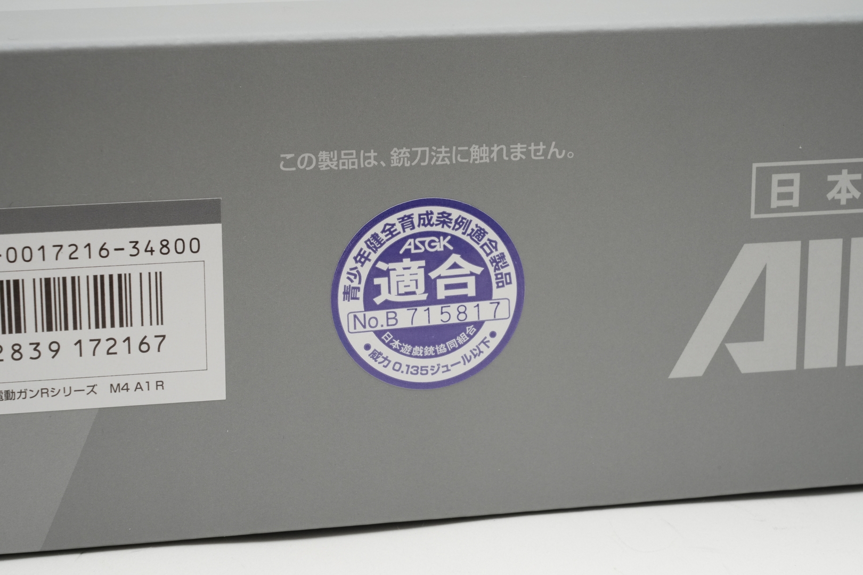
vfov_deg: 14.3
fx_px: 2301
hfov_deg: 21.2
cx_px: 432
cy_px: 288
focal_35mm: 96
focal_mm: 96
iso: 1600
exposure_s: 1/60
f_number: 20
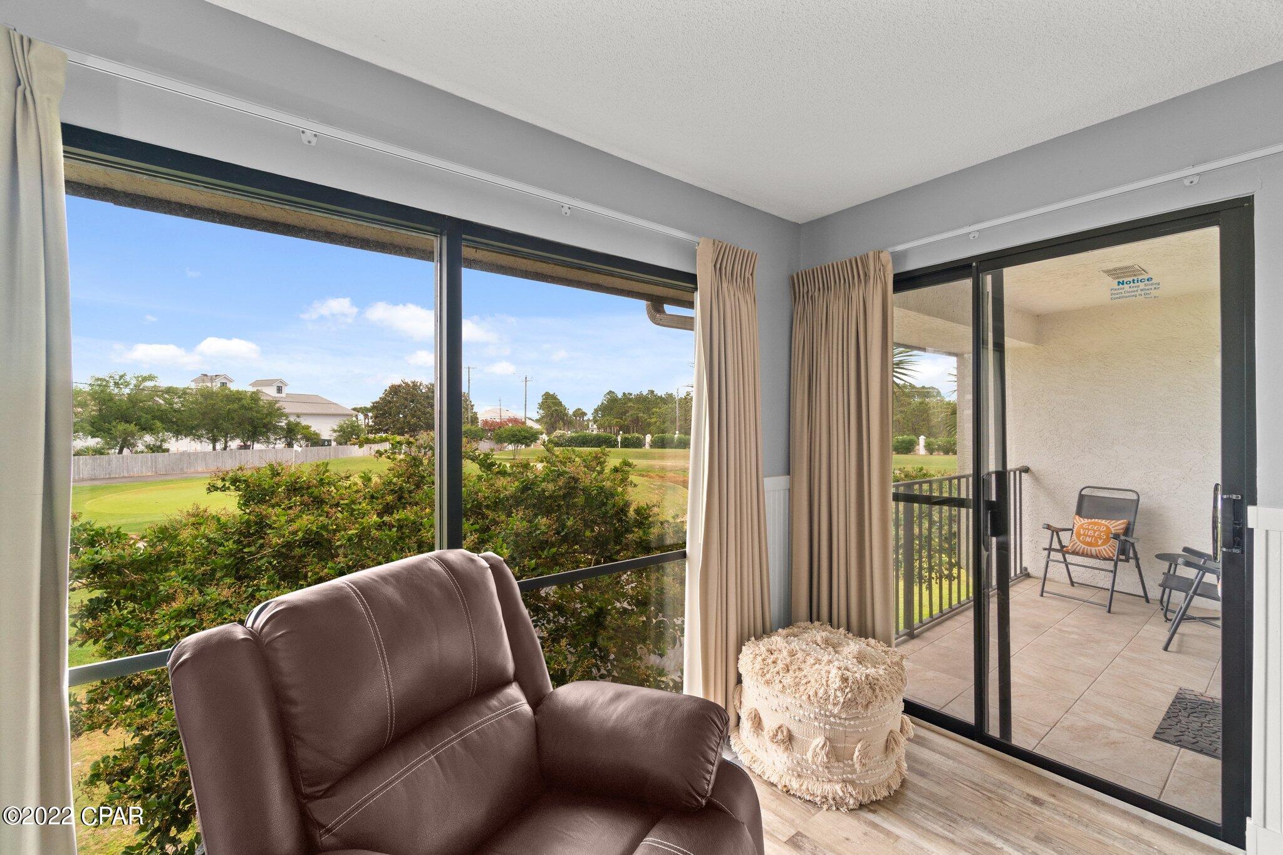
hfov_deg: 100.4
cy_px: 428
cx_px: 642
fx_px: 535
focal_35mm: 15
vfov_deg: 77.3
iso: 400
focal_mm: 10
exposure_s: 1/4
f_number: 8
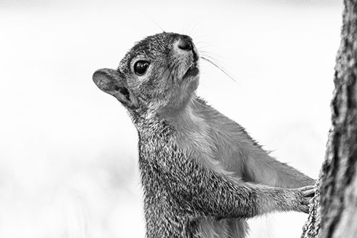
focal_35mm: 1223
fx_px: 12131
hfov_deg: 1.7
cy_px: 118
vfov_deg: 1.1
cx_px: 181
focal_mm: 1200
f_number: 13
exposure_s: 1/1250
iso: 5000
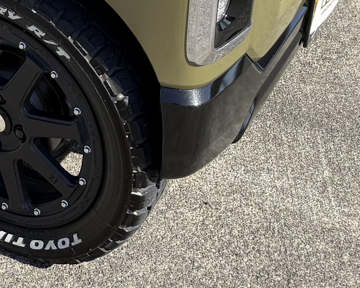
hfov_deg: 18.1
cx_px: -138
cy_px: -249
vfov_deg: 13.9
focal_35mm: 97
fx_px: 1034
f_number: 1.78
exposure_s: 1/2053
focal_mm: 6.76
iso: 80
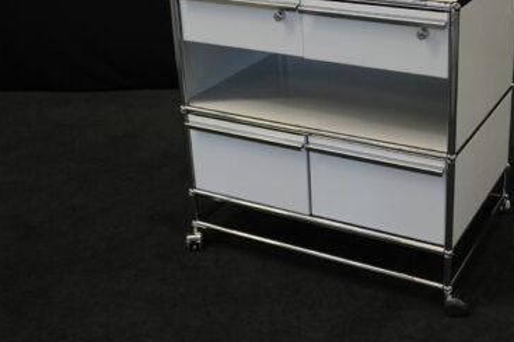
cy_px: 77
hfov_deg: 36.4
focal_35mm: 54
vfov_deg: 24.7
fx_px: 770
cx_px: 356
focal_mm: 33
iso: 2500
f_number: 4
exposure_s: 1/160
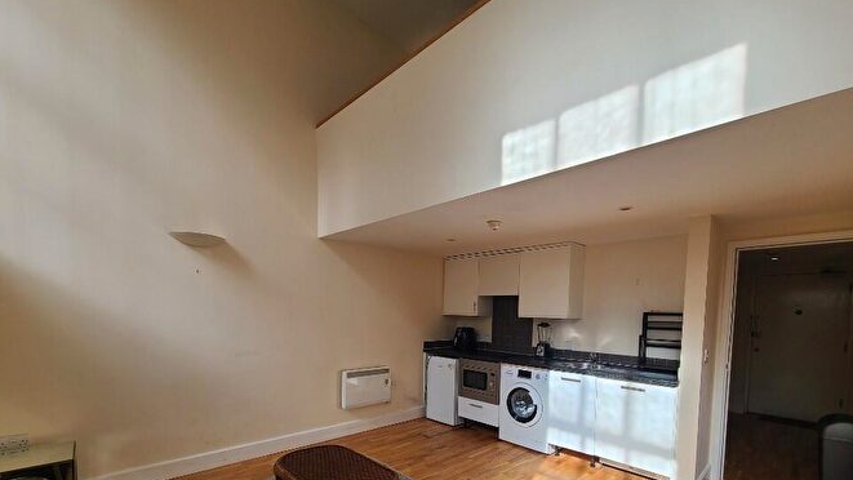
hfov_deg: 103.0
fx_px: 339
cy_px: 325
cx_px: 439
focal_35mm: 15
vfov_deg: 68.3
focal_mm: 2.2
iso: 50
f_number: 2.2
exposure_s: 1/268
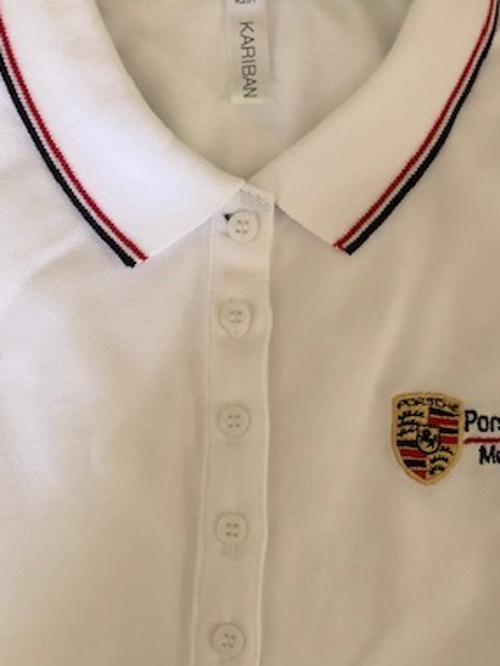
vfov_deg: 40.3
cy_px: 392
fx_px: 905
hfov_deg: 30.8
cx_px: 199
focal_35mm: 47
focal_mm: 3.99
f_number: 1.8
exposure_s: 1/12
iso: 100
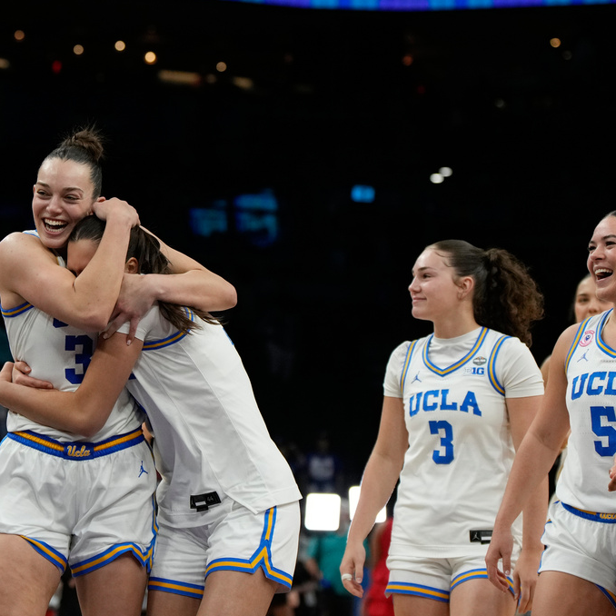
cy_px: 307
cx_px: 180
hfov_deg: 11.0
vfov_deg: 11.0
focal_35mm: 159
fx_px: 3201
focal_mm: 83
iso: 2500
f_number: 3.2
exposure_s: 1/2500
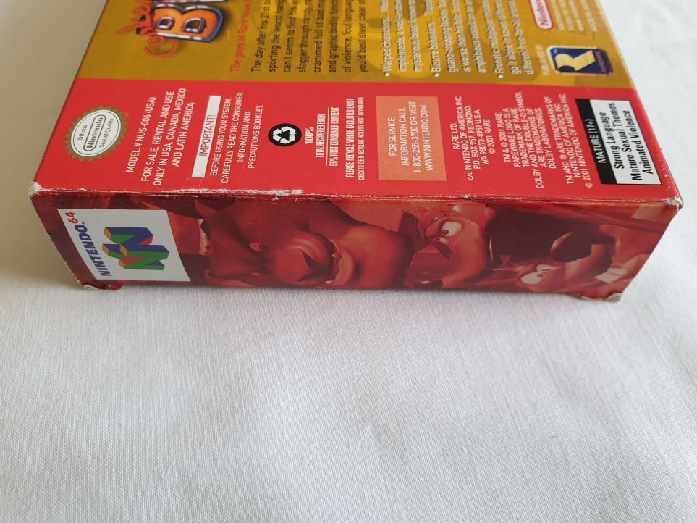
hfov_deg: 65.3
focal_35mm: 27
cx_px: 356
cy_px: 264
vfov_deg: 51.3
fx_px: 544
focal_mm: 4.3
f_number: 2.4
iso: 160
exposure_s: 1/50
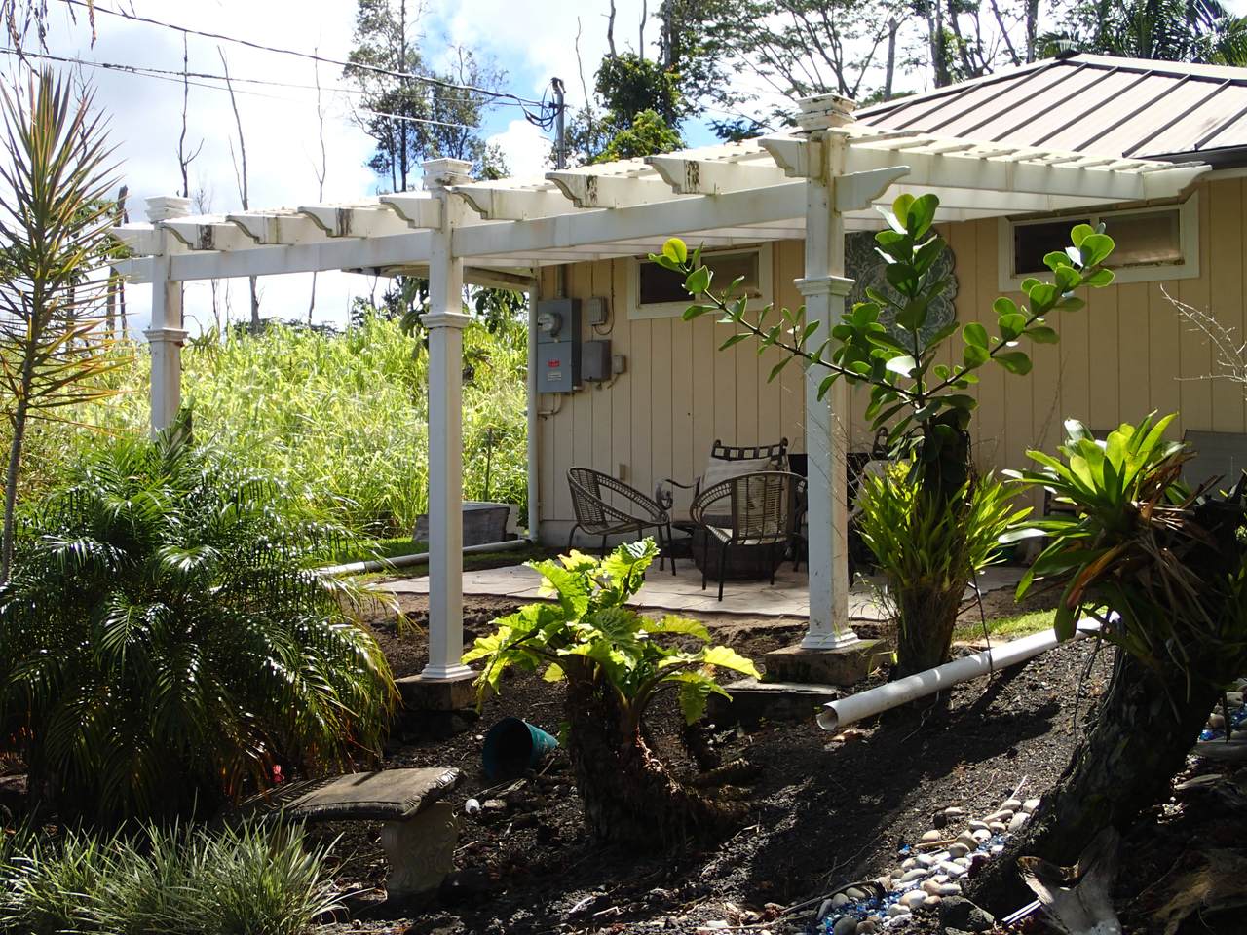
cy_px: 468
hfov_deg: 41.2
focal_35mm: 46
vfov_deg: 31.5
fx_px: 1657
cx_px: 624
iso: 100
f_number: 4.5
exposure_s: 1/500
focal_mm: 8.41
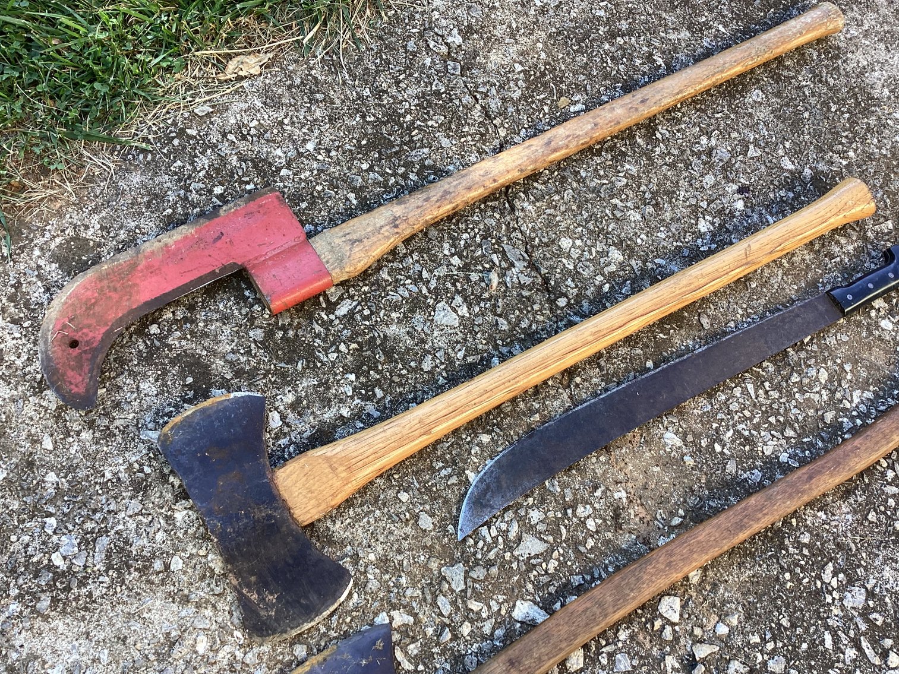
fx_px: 805
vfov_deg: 45.4
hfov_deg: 58.3
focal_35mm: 31
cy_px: 337
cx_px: 450
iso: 25
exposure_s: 1/100
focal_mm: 3.3
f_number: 2.4
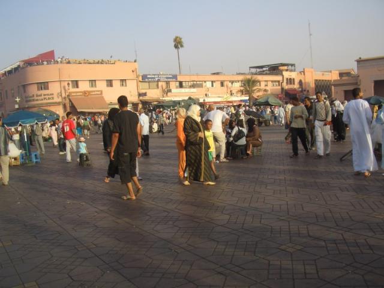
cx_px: 192
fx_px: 388
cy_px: 144
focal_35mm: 35
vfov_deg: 40.7
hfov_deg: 52.6
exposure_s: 1/200
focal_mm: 5.8
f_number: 4.3
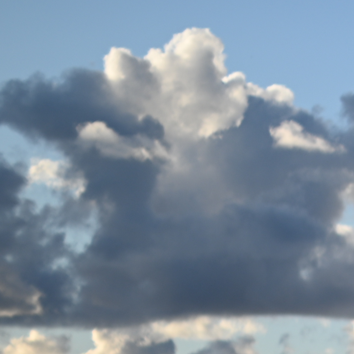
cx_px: 928
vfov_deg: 6.7
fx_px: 2997
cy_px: 442
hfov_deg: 6.4
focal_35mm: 259
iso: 100
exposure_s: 1/8000
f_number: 1.4
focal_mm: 50
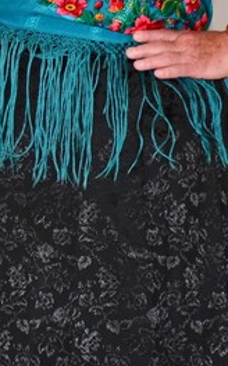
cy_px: -8
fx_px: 3675
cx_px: -53
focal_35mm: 369
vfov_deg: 5.7
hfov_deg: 3.5
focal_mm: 62
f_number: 5
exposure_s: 1/60
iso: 2200
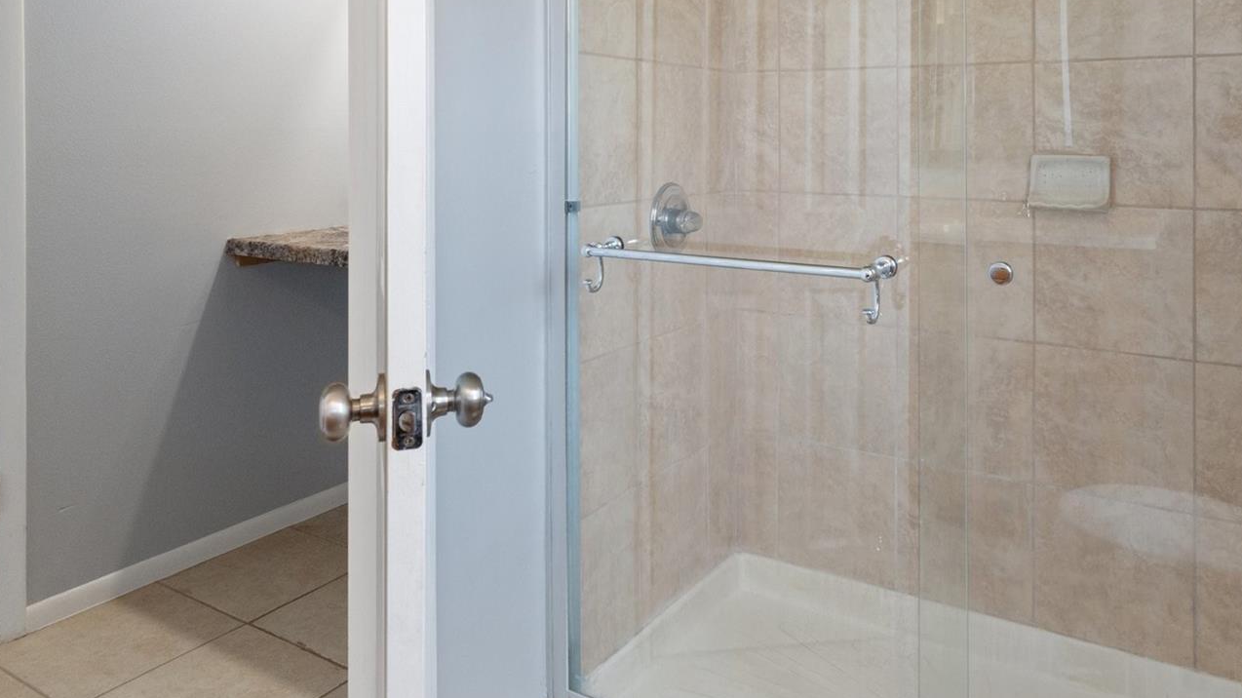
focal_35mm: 26
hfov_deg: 72.5
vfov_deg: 44.4
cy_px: 246
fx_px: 845
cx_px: 679
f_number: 8
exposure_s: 1/3
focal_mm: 13
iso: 640
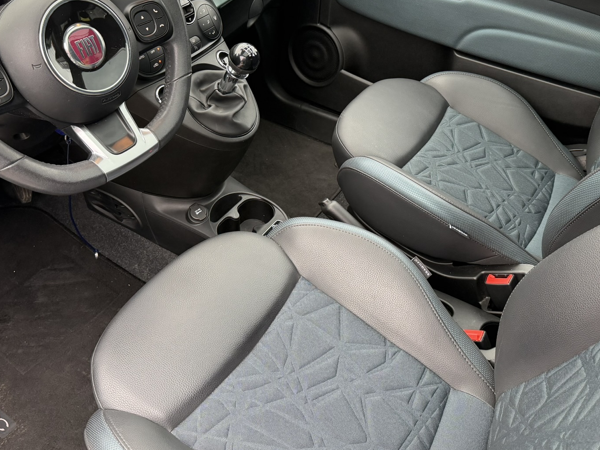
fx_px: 624
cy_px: 132
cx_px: 278
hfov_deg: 51.3
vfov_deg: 39.0
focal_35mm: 36
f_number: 1.78
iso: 200
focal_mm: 6.76
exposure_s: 1/87
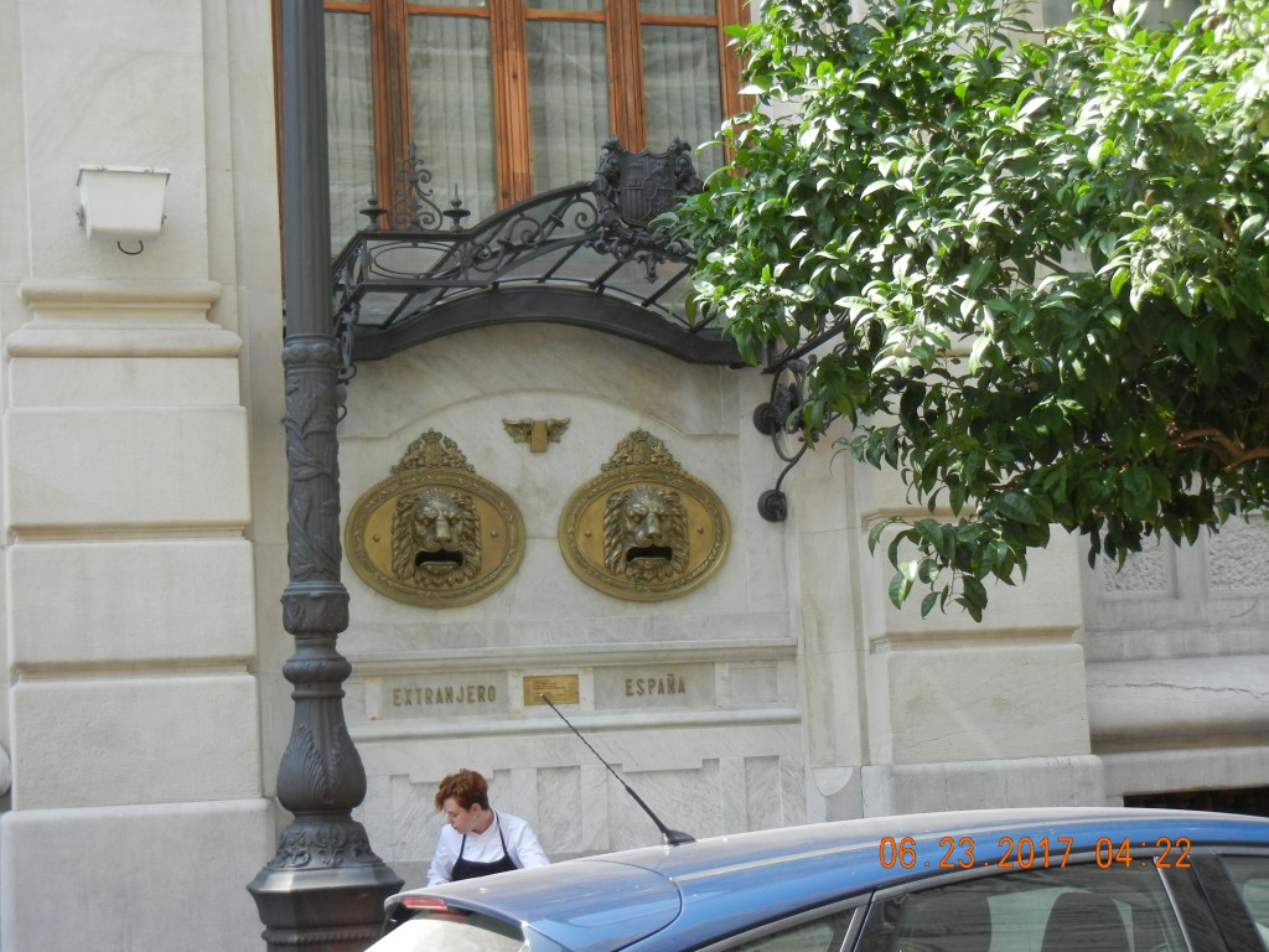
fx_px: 2493
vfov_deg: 21.6
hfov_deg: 28.6
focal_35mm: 68
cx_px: 634
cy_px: 476
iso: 301
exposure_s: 1/250
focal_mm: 12.2
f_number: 4.1
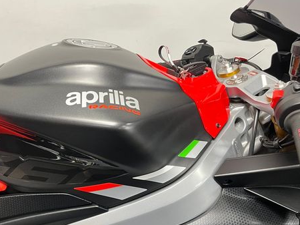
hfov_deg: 49.2
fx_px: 320
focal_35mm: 37
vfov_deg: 38.6
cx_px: 98
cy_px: 120
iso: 250
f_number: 1.6
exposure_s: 1/50
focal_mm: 5.1
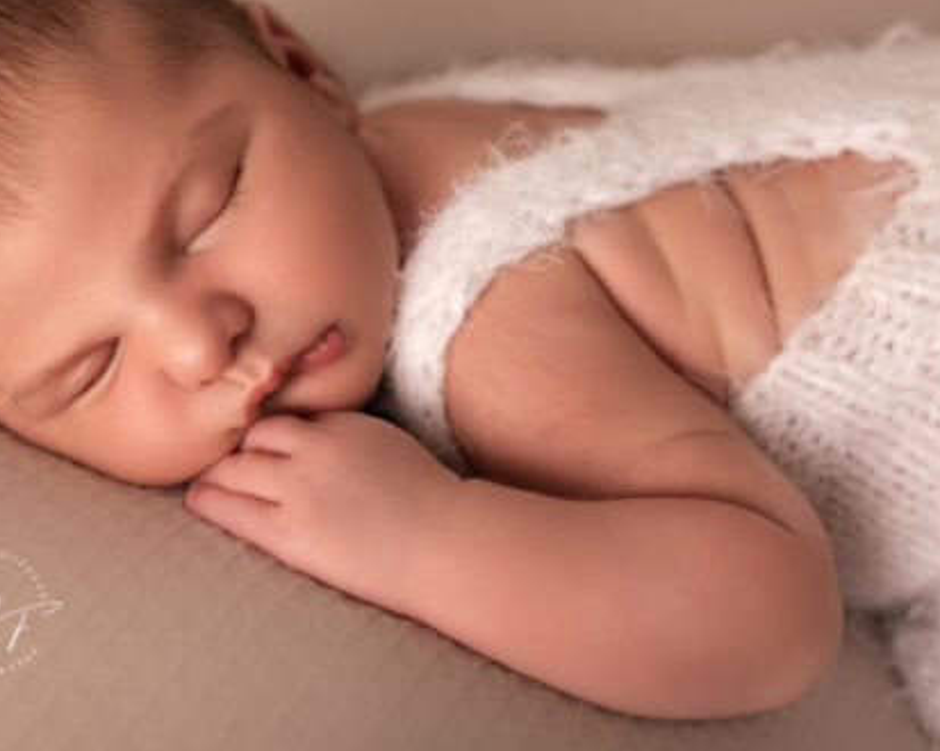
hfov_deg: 36.3
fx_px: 1418
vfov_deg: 29.6
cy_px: 296
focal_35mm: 51
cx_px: 310
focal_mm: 35
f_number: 3.5
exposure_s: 1/160
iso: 100
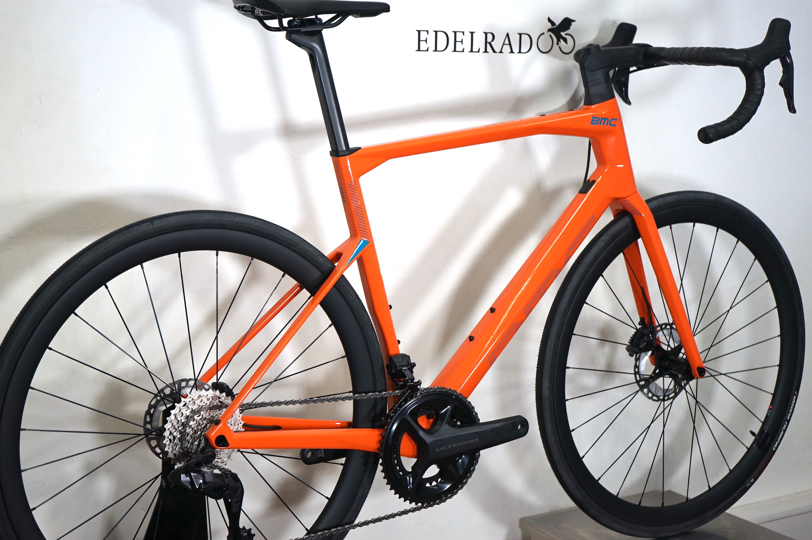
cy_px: 270
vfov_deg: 23.3
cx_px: 406
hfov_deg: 34.5
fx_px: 1307
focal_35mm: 58
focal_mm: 58
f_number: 5
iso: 1000
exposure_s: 1/160
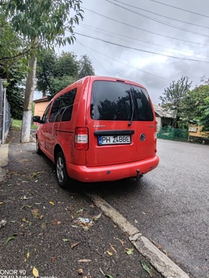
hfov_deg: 71.3
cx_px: 92
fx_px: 145
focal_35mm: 18
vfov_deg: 87.7
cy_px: 132
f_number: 2.2
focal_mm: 1.96
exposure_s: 1/1500
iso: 50
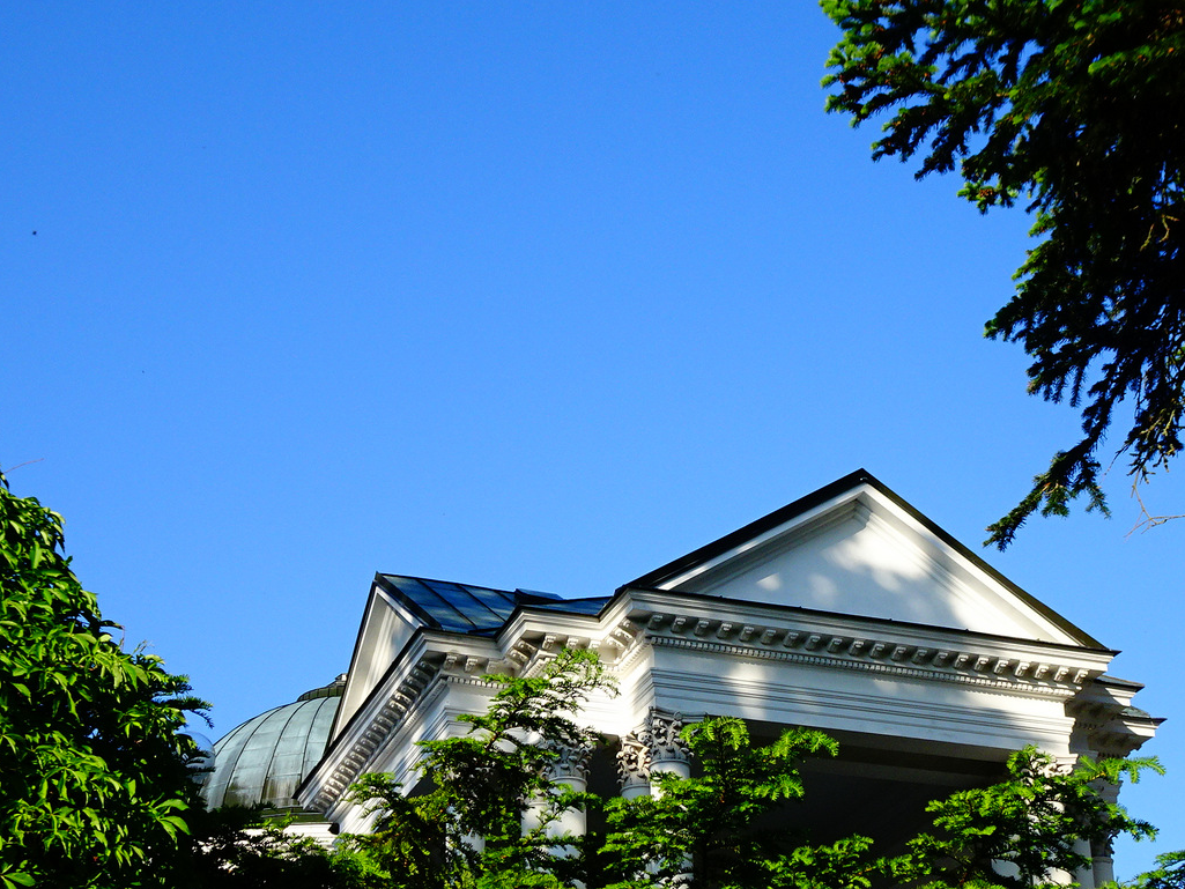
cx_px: 725
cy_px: 637
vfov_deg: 22.8
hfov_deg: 30.2
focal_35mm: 64
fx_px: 2191
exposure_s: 1/400
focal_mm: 7.05
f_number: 4
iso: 80
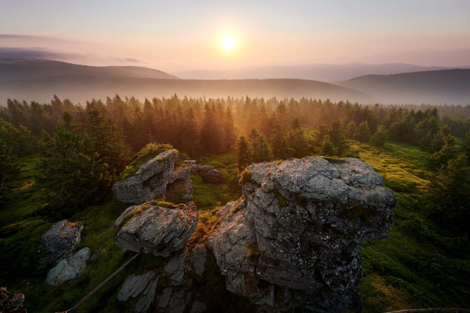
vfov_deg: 73.8
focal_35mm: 16
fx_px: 209
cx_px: 235
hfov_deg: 96.7
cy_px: 156
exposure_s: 1/60
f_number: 11
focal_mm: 16
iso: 64
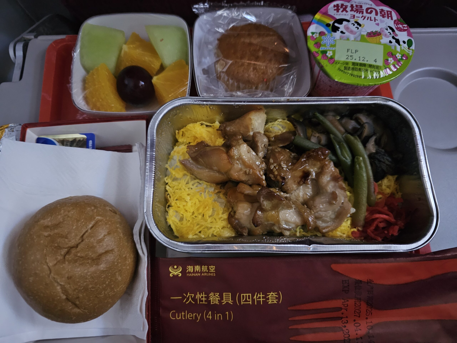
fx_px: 304
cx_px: 228
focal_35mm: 23
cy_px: 172
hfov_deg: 73.9
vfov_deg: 58.9
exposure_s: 1/16.7
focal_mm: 6.3
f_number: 1.7
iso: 2000
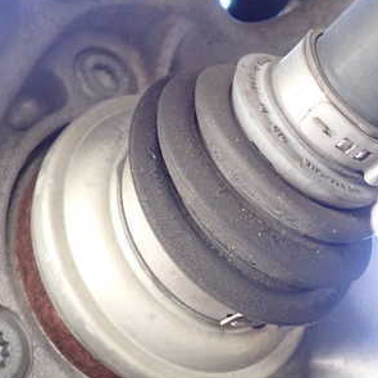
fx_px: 667
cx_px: 242
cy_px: 179
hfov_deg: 31.5
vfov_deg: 31.6
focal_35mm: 54
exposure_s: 1/30
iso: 640
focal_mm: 5.4
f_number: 2.3
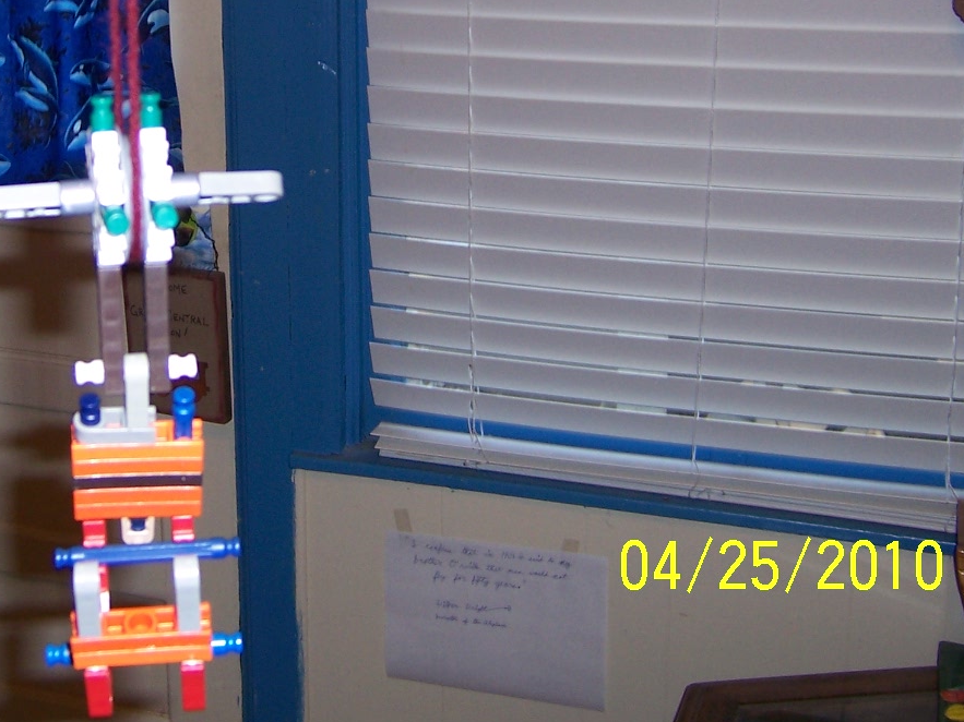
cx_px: 190
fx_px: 1615
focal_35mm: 58
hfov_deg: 32.3
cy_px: 107
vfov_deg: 24.7
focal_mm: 5.5
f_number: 2.8
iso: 80
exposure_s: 1/60
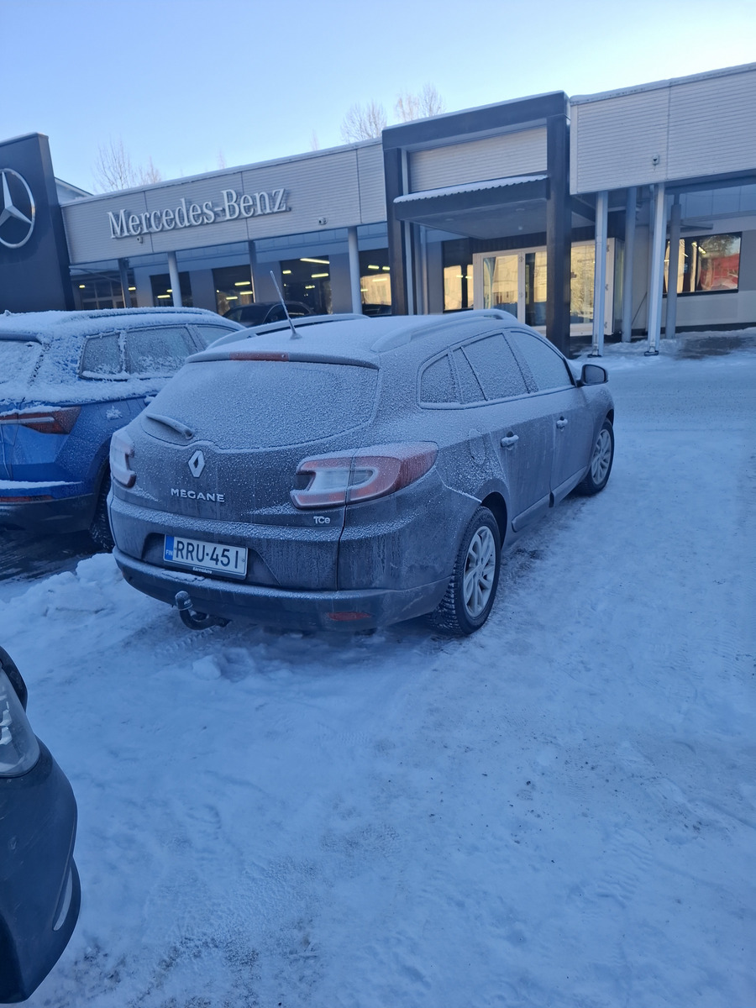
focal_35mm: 23
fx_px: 670
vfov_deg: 73.9
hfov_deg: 58.9
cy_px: 504
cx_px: 378
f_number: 1.8
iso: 50
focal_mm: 5.54
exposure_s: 1/635
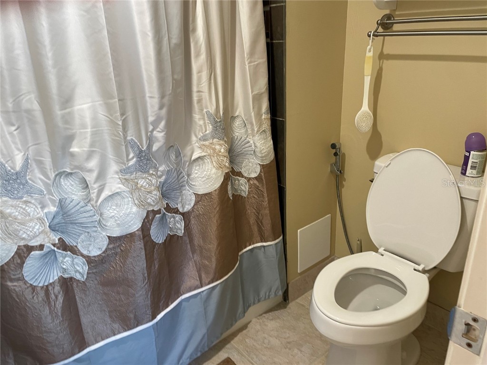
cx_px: 244
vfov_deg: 53.1
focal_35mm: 26
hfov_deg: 67.3
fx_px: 366
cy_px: 182
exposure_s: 1/60
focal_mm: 4.2
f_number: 1.6
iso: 100
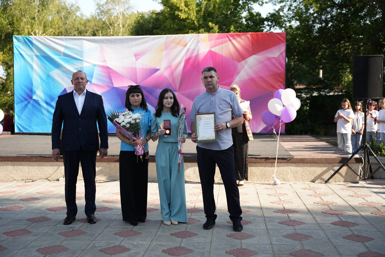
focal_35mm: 47
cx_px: 192
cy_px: 128
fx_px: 502
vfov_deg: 28.7
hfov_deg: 42.0
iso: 160
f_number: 2.8
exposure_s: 1/400
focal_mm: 46.9
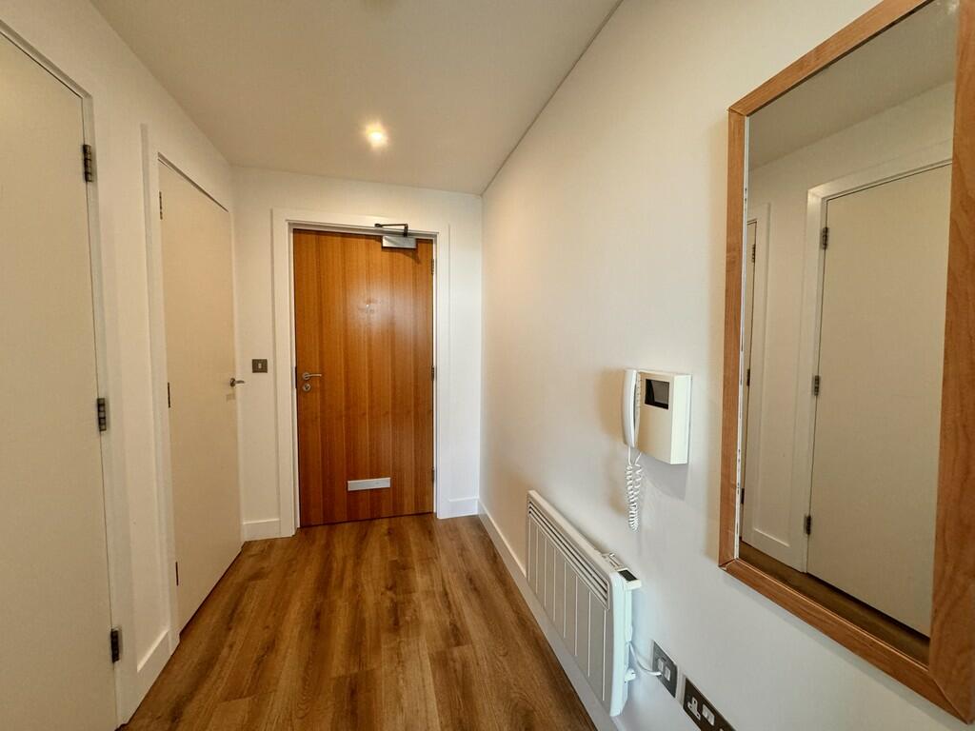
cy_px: 366
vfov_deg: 85.7
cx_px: 488
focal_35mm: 14
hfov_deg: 102.1
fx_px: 394
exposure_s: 1/100
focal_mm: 2.22
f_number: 2.2
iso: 250
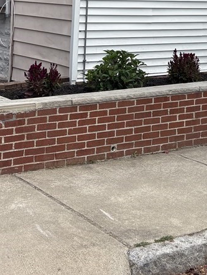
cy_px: -72
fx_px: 718
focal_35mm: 90
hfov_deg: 15.8
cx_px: 252
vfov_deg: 20.1
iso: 50
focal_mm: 5.96
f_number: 1.6
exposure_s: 1/1263
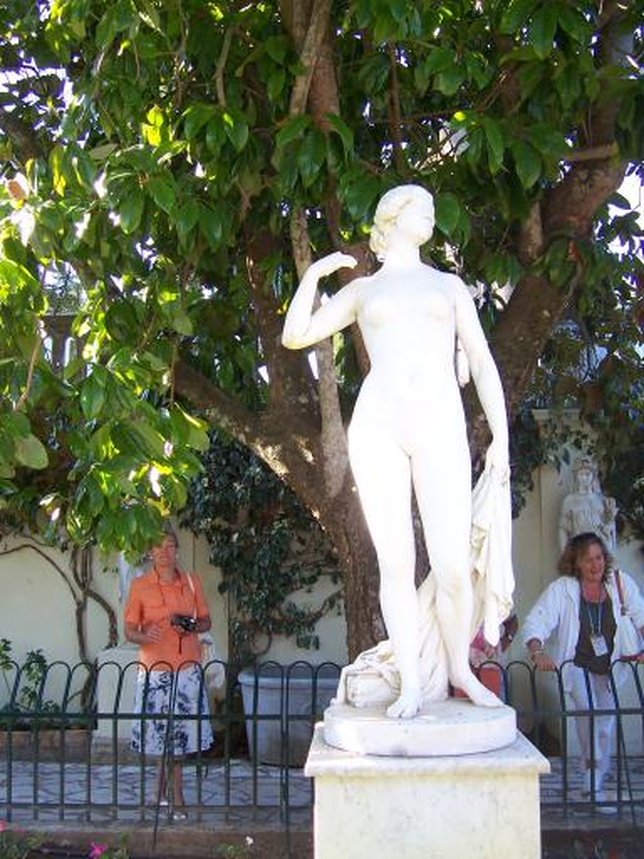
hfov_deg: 39.7
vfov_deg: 51.4
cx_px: 322
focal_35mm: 36
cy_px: 430
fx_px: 893
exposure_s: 1/60
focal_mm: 6
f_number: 3
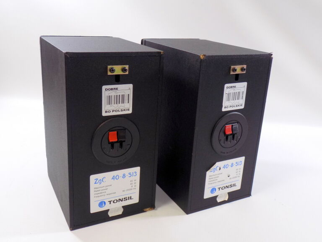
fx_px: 316
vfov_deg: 41.8
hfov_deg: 53.9
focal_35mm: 34
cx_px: 161
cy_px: 121
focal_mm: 6.1
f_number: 3.4
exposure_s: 1/30
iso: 100
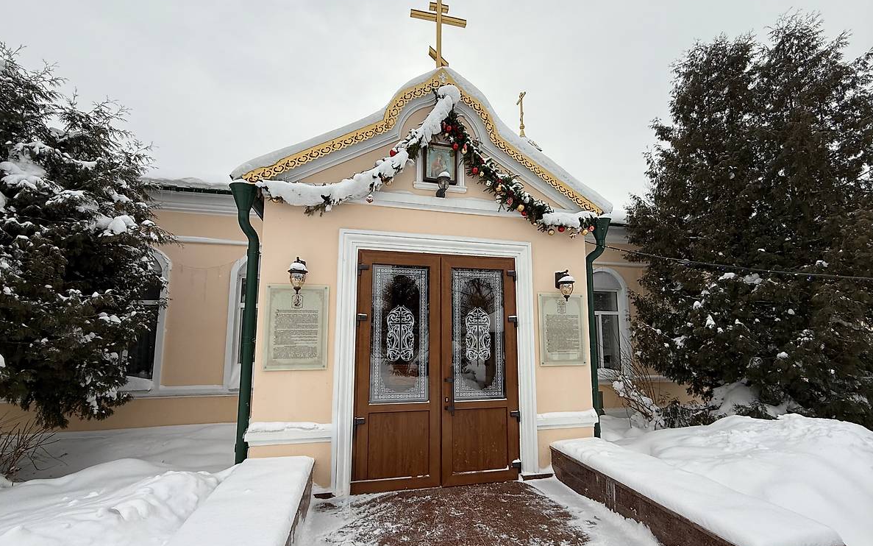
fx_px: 357
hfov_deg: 101.5
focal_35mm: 15
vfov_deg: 74.7
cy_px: 296
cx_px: 437
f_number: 2.2
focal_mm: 2.22
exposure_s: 1/1087
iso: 50
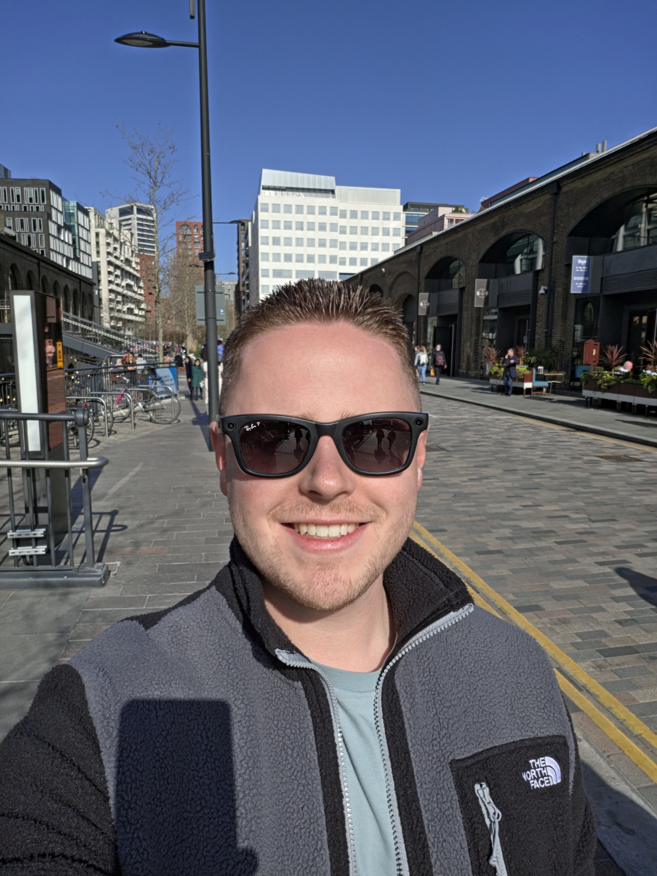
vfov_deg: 73.9
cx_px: 328
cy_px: 438
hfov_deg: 58.9
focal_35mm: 23
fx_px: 582
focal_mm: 3.3
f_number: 2.2
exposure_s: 1/2443
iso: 40
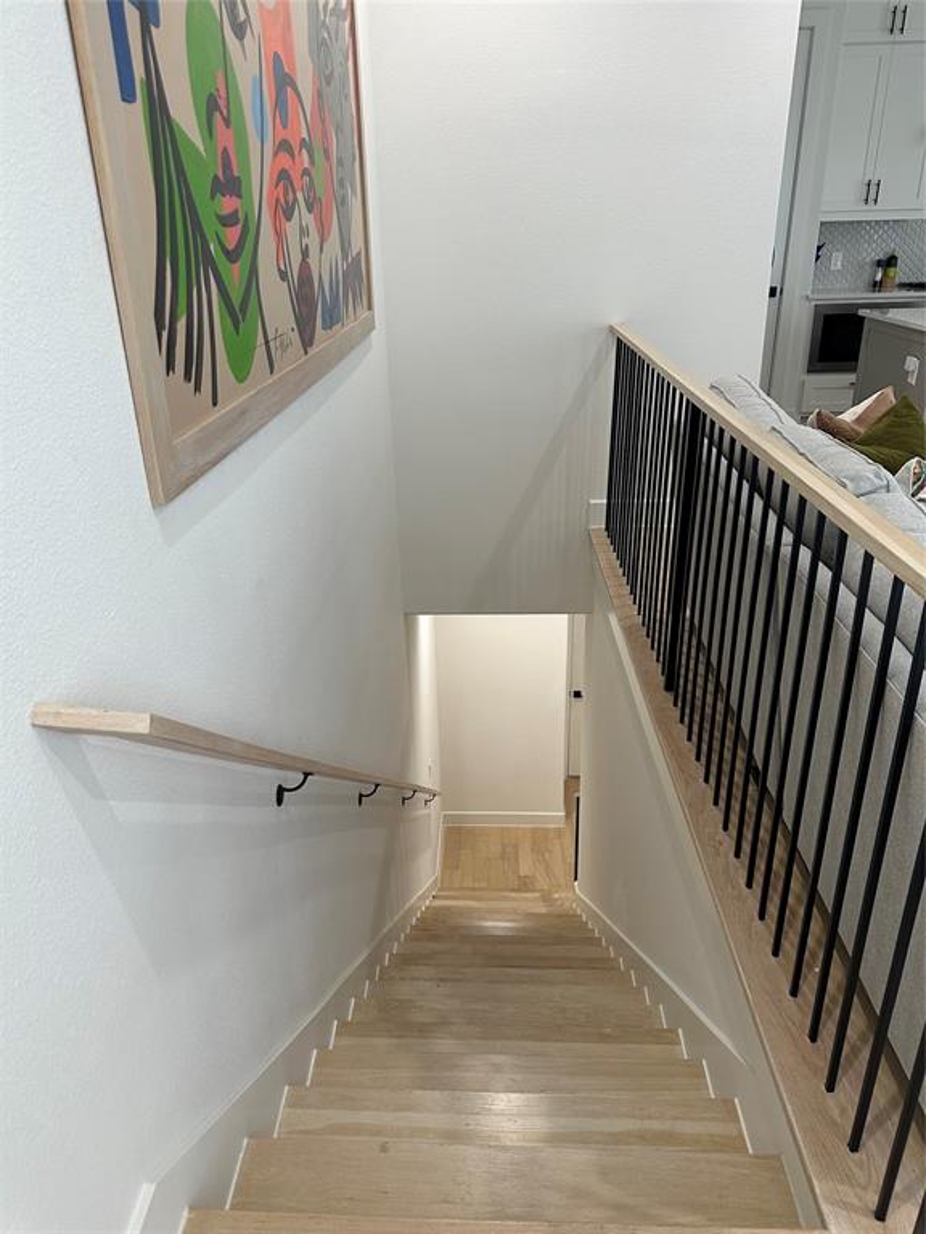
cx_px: 463
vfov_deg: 71.6
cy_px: 617
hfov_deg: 56.8
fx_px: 856
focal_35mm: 24
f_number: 1.78
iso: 200
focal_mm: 6.86
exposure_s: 1/120
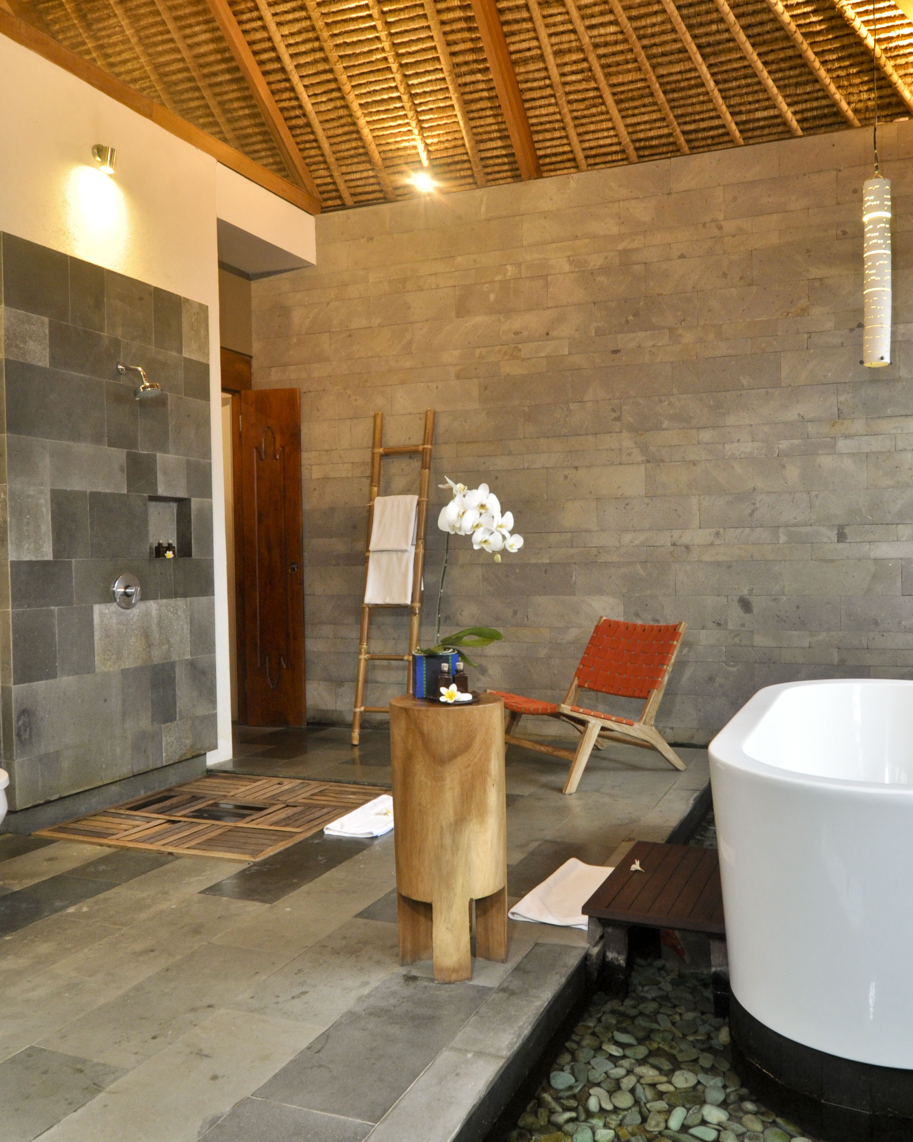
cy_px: 572
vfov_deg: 62.7
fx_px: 936
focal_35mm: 28
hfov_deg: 51.8
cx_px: 531
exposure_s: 1/2.5
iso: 400
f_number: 7.1
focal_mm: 13
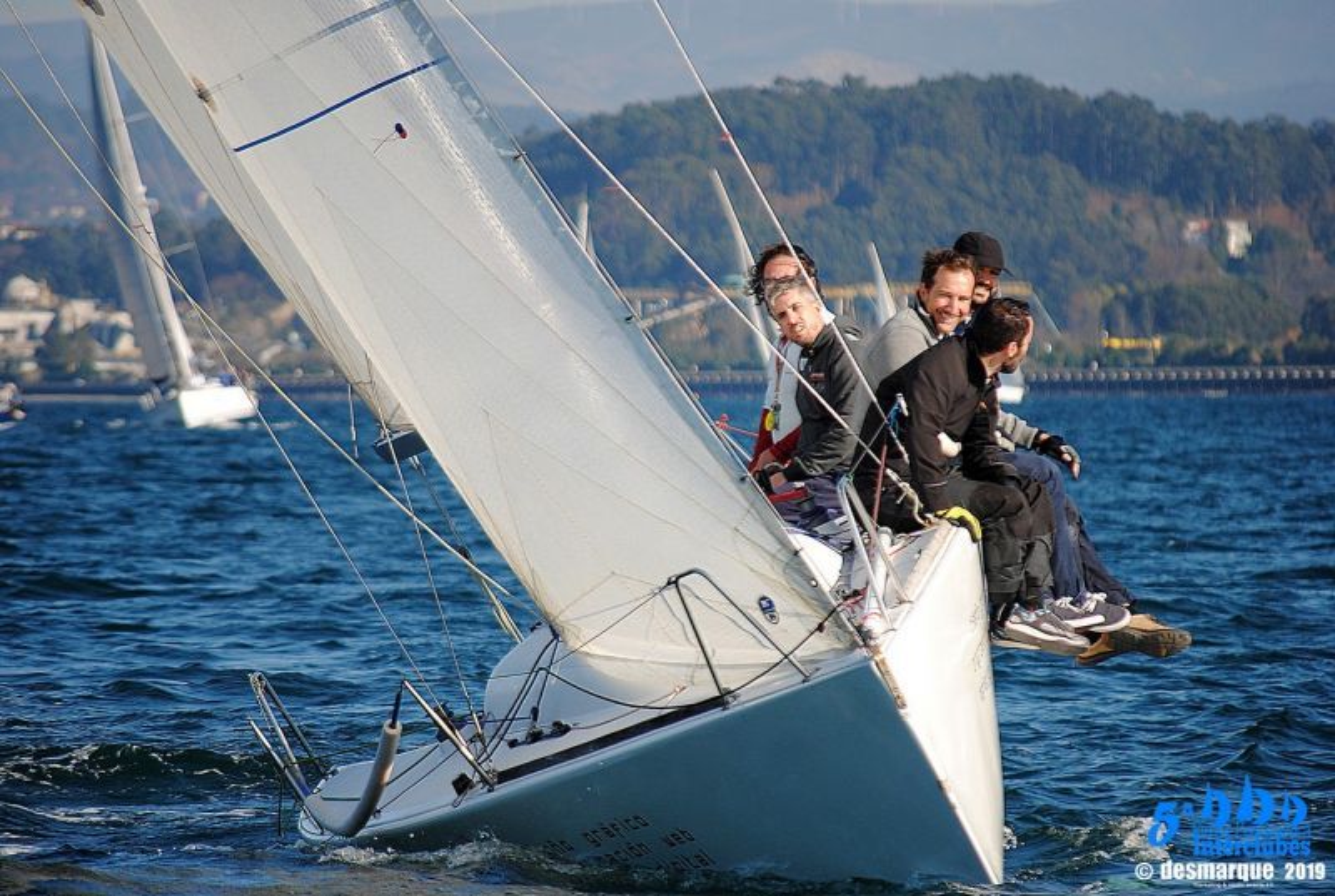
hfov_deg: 6.9
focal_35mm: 300
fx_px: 11148
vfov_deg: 4.6
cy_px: 448
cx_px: 668
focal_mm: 200
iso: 200
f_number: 5.6
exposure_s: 1/640
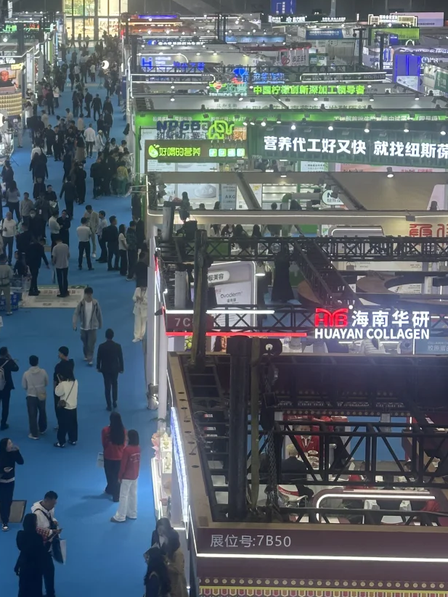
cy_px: 185
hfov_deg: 17.4
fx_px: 1450
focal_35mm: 84
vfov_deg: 23.2
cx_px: 68
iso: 50
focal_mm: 6.86
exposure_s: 1/196
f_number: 1.78
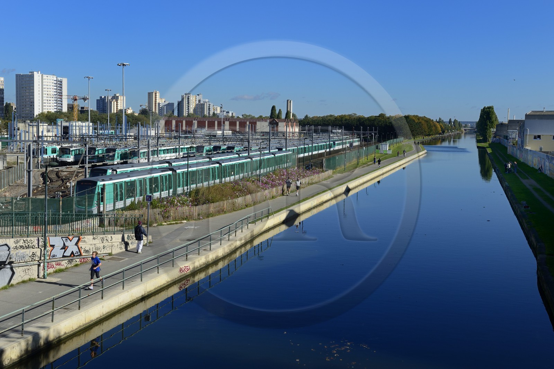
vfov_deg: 28.1
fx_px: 738
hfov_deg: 41.1
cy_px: 184
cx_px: 277
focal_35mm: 48
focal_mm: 48
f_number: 10
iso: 200
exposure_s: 1/320
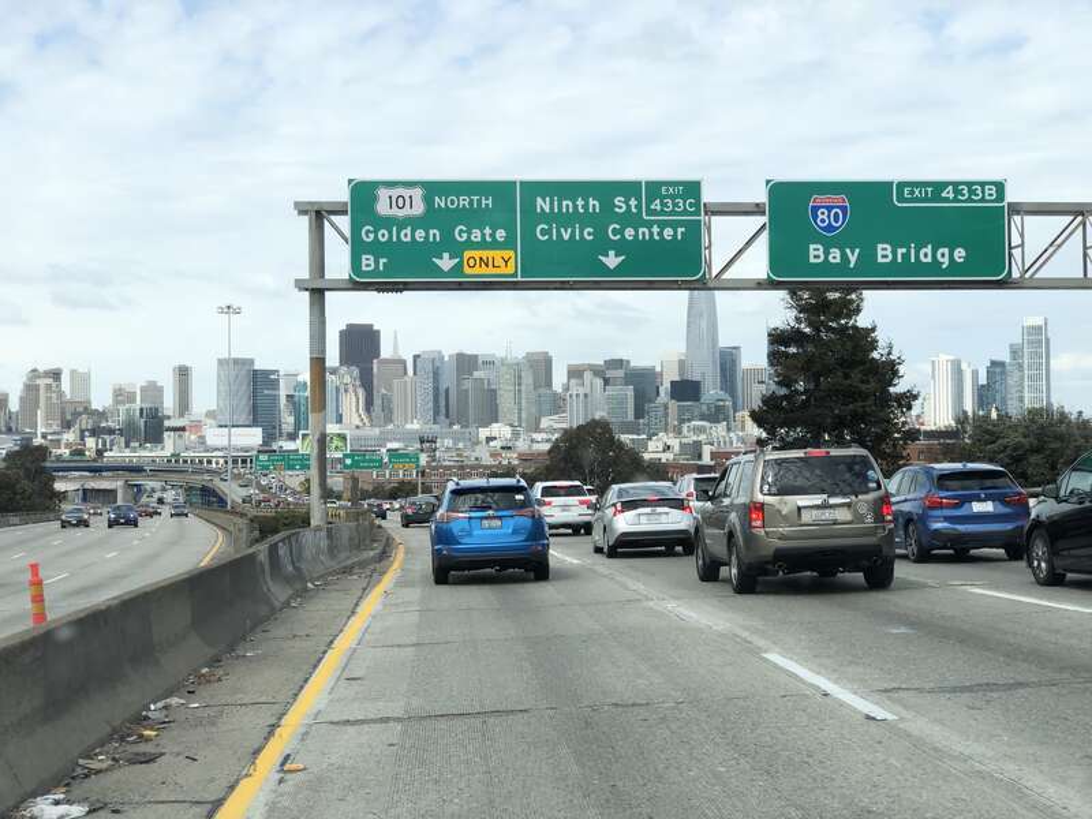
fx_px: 1640
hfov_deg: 36.8
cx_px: 546
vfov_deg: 28.0
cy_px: 410
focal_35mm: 52
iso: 16
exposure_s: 1/991
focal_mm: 6
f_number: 2.4
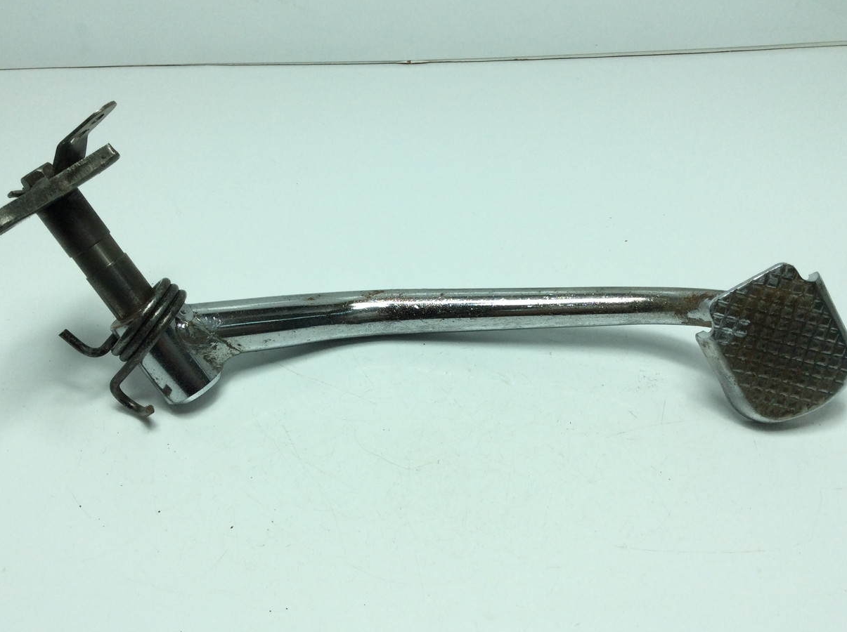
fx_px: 831
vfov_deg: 41.7
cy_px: 301
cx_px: 403
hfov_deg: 54.0
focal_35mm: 34
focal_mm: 3.3
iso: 32
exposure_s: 1/608
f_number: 2.4
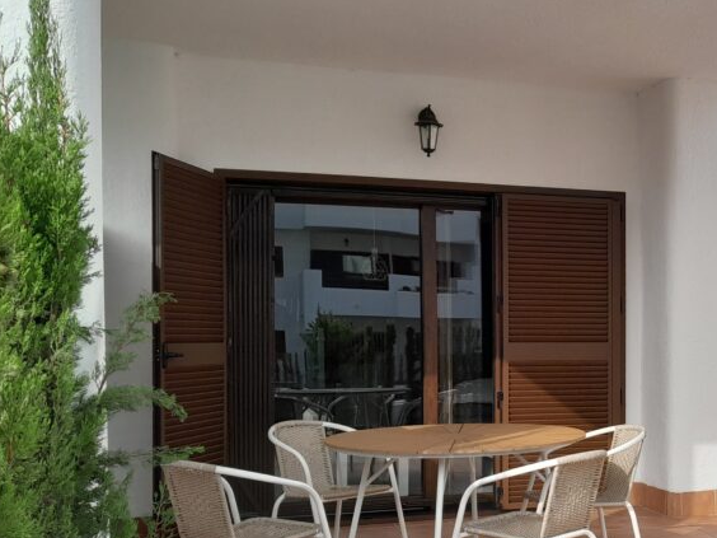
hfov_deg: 36.5
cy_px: 362
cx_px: 647
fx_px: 1015
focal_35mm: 49
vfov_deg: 29.5
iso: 40
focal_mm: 4
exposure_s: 1/526
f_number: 1.8
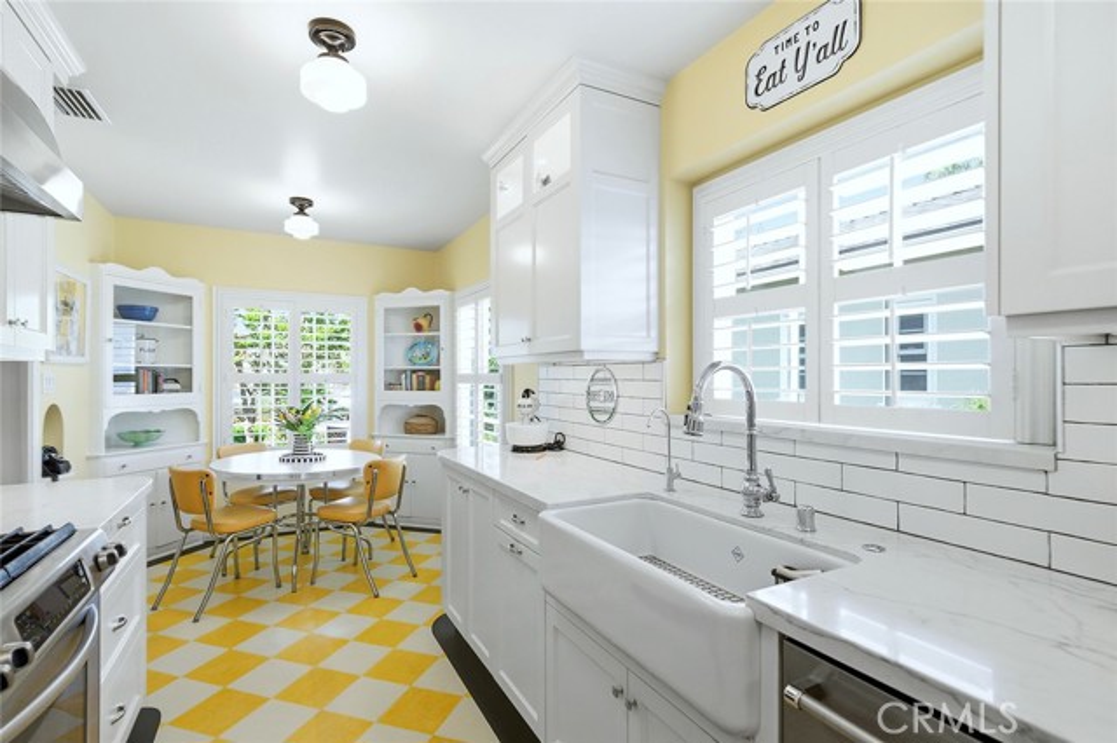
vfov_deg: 70.4
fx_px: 527
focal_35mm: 17
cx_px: 558
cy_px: 372
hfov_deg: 93.3
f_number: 5
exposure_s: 1/1600
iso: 1000
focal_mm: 17
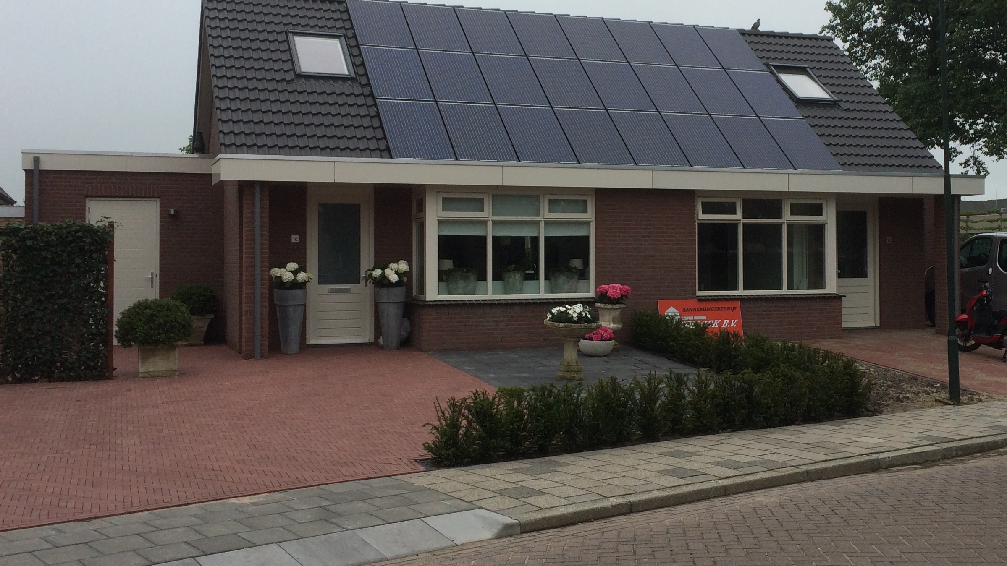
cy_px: 240
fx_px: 1148
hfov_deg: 47.1
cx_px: 606
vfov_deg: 27.7
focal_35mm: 43
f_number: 2.2
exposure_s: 1/912
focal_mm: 4.15
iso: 32
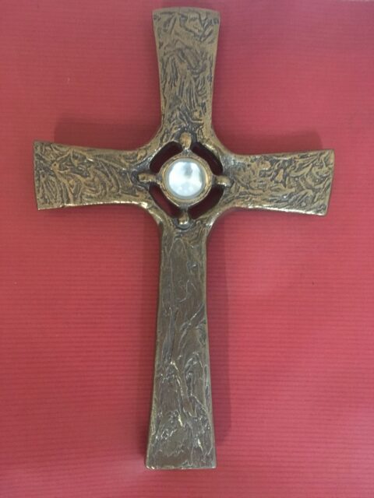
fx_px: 418
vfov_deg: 61.7
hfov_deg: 48.2
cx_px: 187
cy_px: 249
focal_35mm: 29
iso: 640
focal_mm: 4.15
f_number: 2.2
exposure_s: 1/17
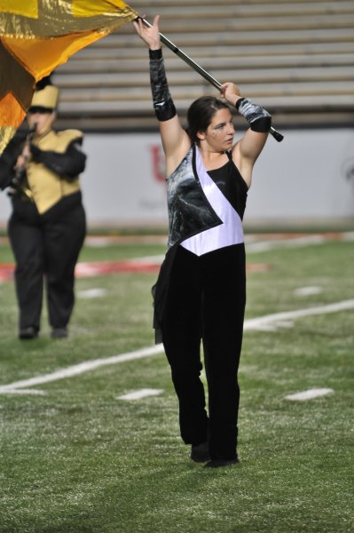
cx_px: 177
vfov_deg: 6.9
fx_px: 4432
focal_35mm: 300
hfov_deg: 4.6
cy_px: 266
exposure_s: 1/320
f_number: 2.8
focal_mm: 200
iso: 800
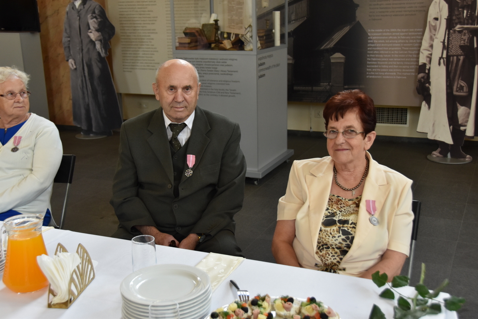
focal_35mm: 46
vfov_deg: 28.9
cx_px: 239
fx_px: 617
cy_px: 160
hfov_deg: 42.3
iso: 900
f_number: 4
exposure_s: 1/50
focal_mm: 31
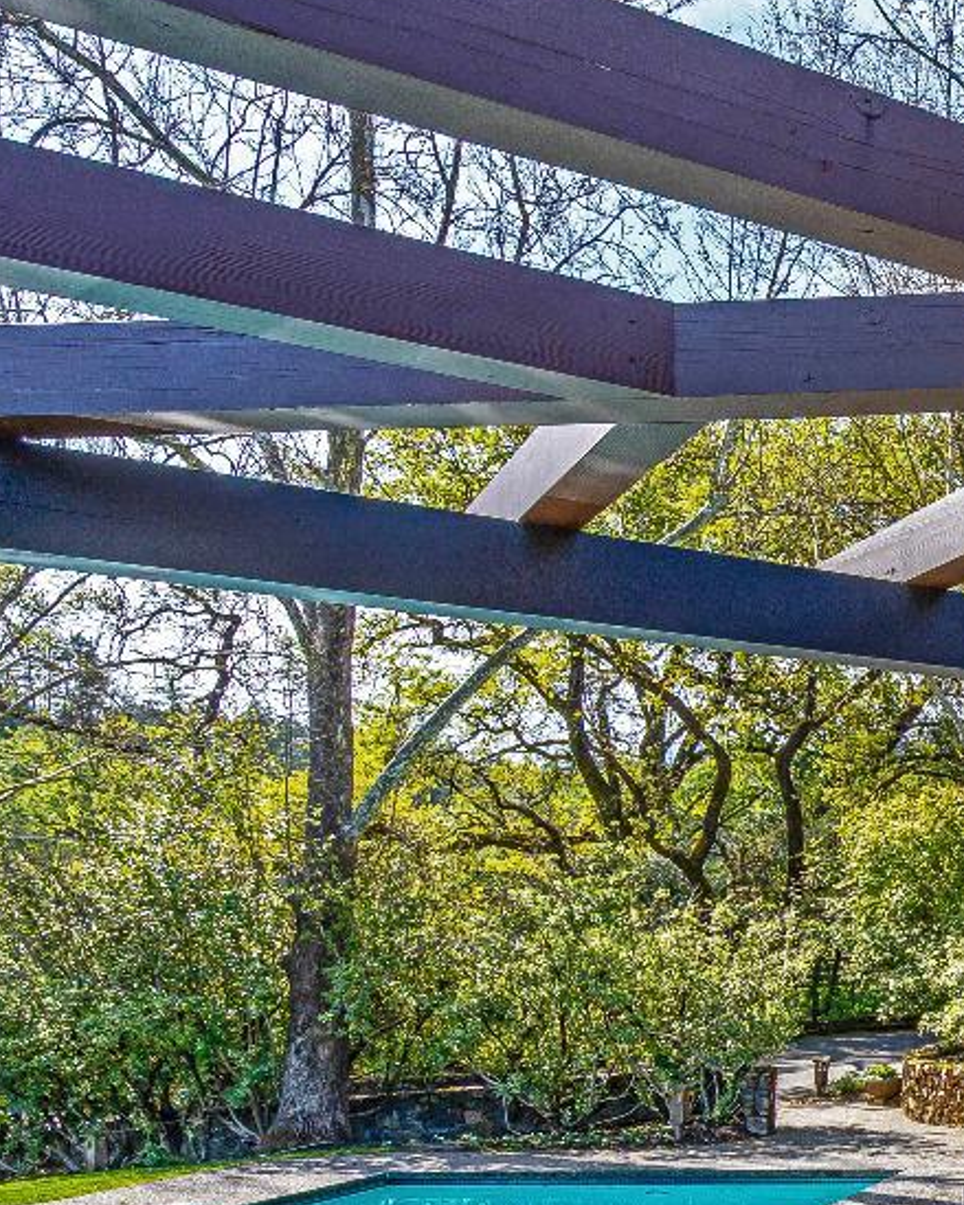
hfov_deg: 26.4
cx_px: 1449
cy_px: 959
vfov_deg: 42.8
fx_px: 1463
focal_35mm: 41
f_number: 11
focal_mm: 16
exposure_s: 1/160
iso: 320
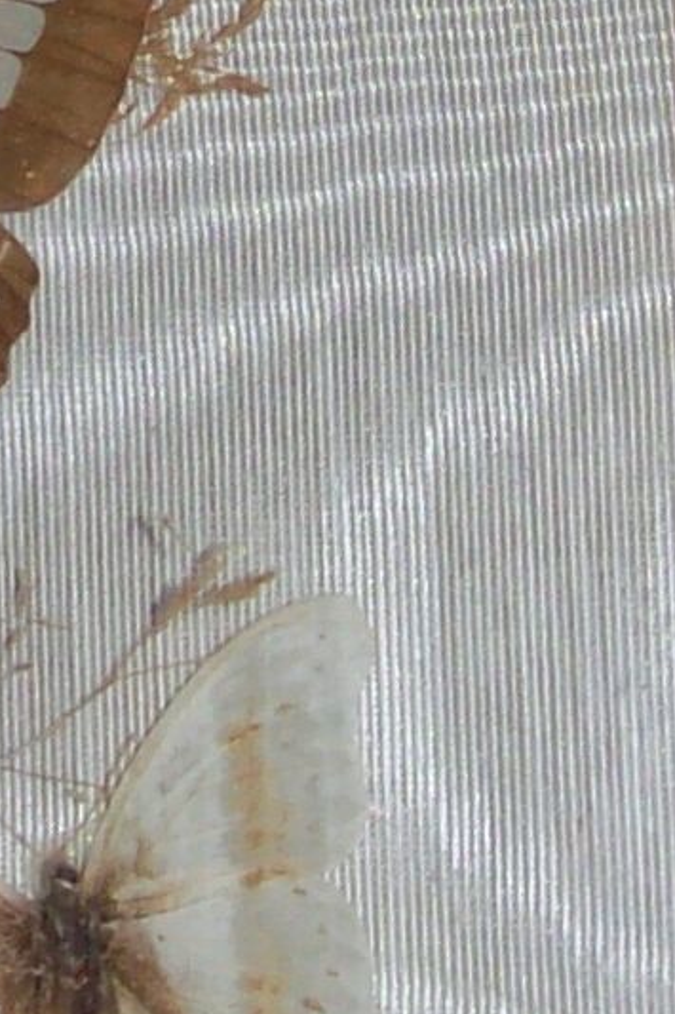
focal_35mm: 200
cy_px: -306
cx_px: -207
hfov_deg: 6.8
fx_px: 5628
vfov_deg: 10.1
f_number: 2.7
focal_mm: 6
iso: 80
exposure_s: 1/64
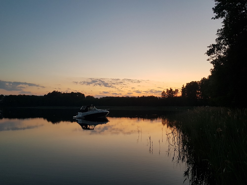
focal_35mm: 26
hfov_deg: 67.3
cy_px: 92
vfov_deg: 53.1
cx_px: 124
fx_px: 186
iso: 160
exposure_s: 1/24
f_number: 1.7
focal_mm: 4.2
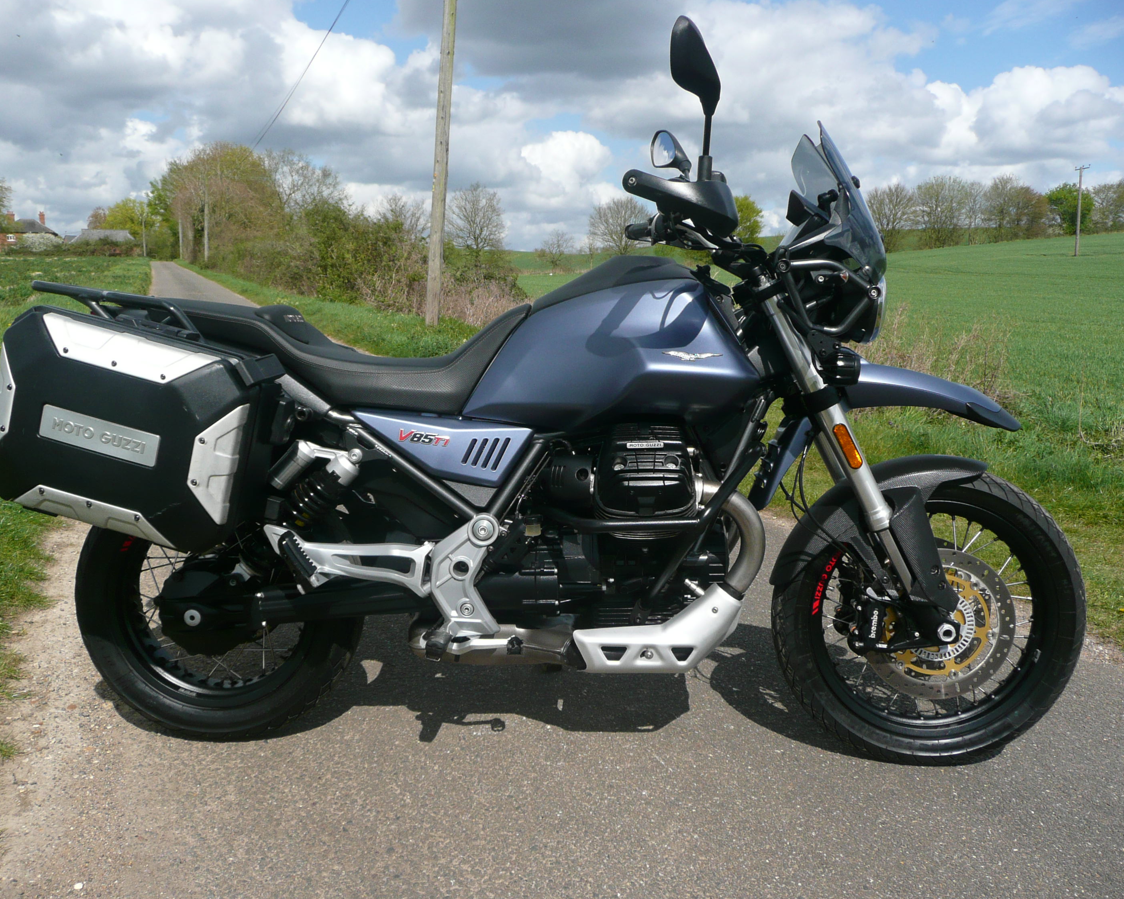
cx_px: 552
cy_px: 454
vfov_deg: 48.5
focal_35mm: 30
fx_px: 998
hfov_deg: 58.8
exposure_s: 1/1000
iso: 100
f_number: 3.3
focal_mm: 4.6
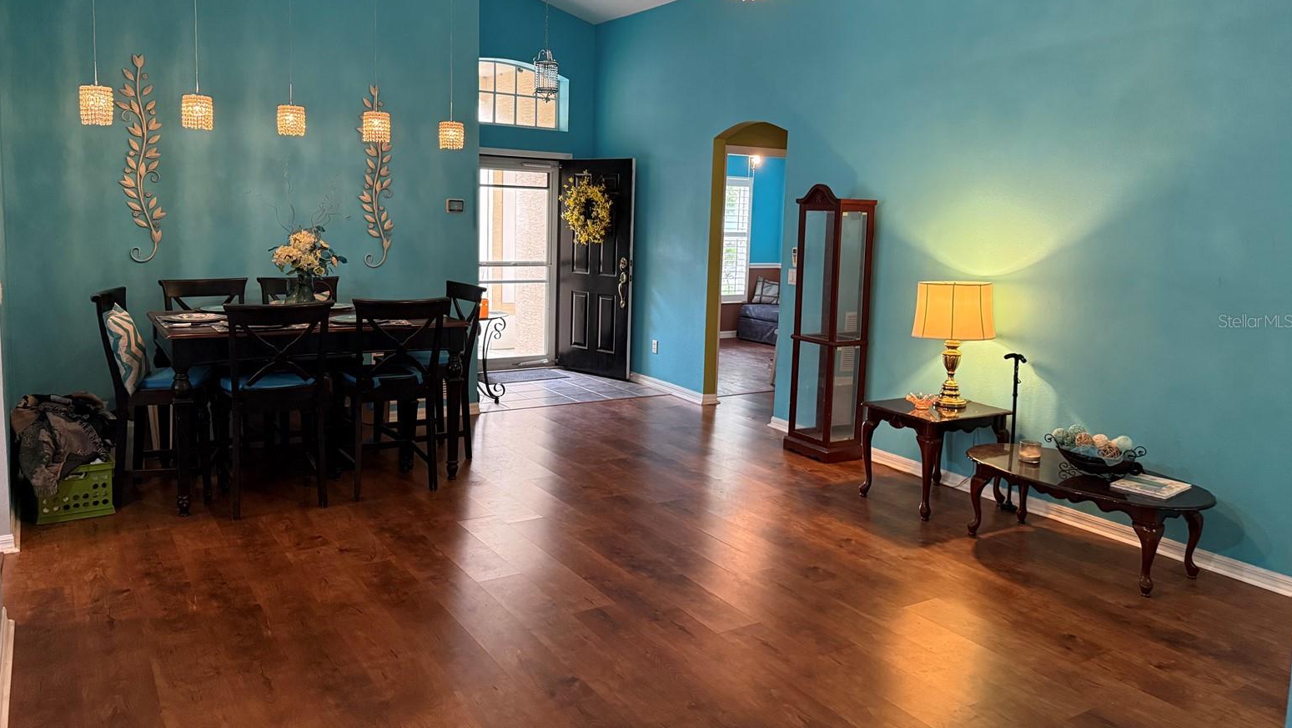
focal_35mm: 27
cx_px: 630
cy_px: 321
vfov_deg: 42.8
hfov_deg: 69.8
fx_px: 925
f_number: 1.78
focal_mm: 6.76
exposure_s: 1/60
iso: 500
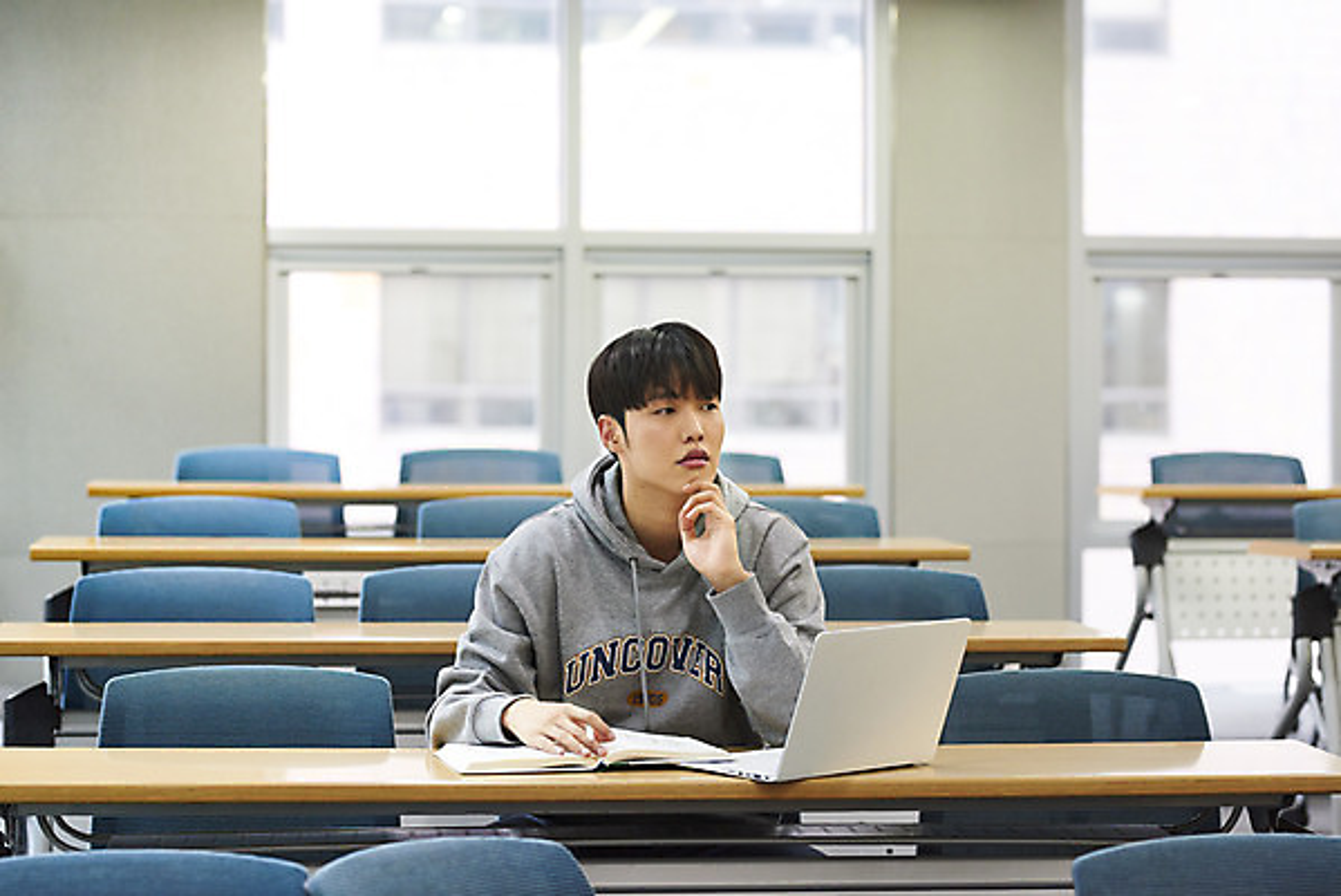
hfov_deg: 23.9
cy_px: 448
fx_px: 3168
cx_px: 670
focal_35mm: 85
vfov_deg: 16.1
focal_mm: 85
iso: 1000
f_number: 2.8
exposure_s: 1/320
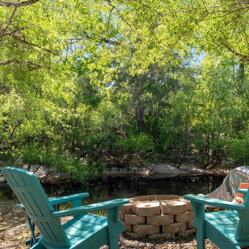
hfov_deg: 37.4
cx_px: 153
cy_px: 125
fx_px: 366
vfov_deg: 37.6
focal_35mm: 45
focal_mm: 35
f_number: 10
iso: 250
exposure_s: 1/25
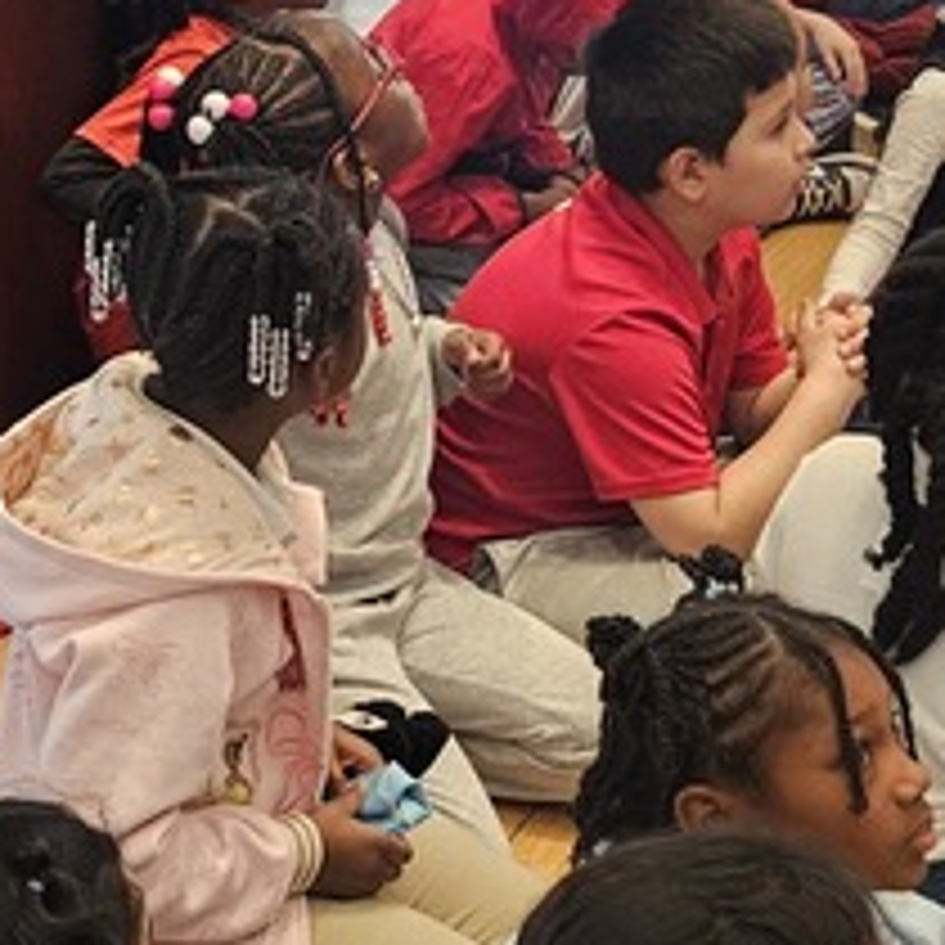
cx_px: 446
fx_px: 3058
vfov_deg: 17.4
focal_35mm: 99
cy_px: 184
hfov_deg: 17.6
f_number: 1.8
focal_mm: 5.4
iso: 250
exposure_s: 1/120
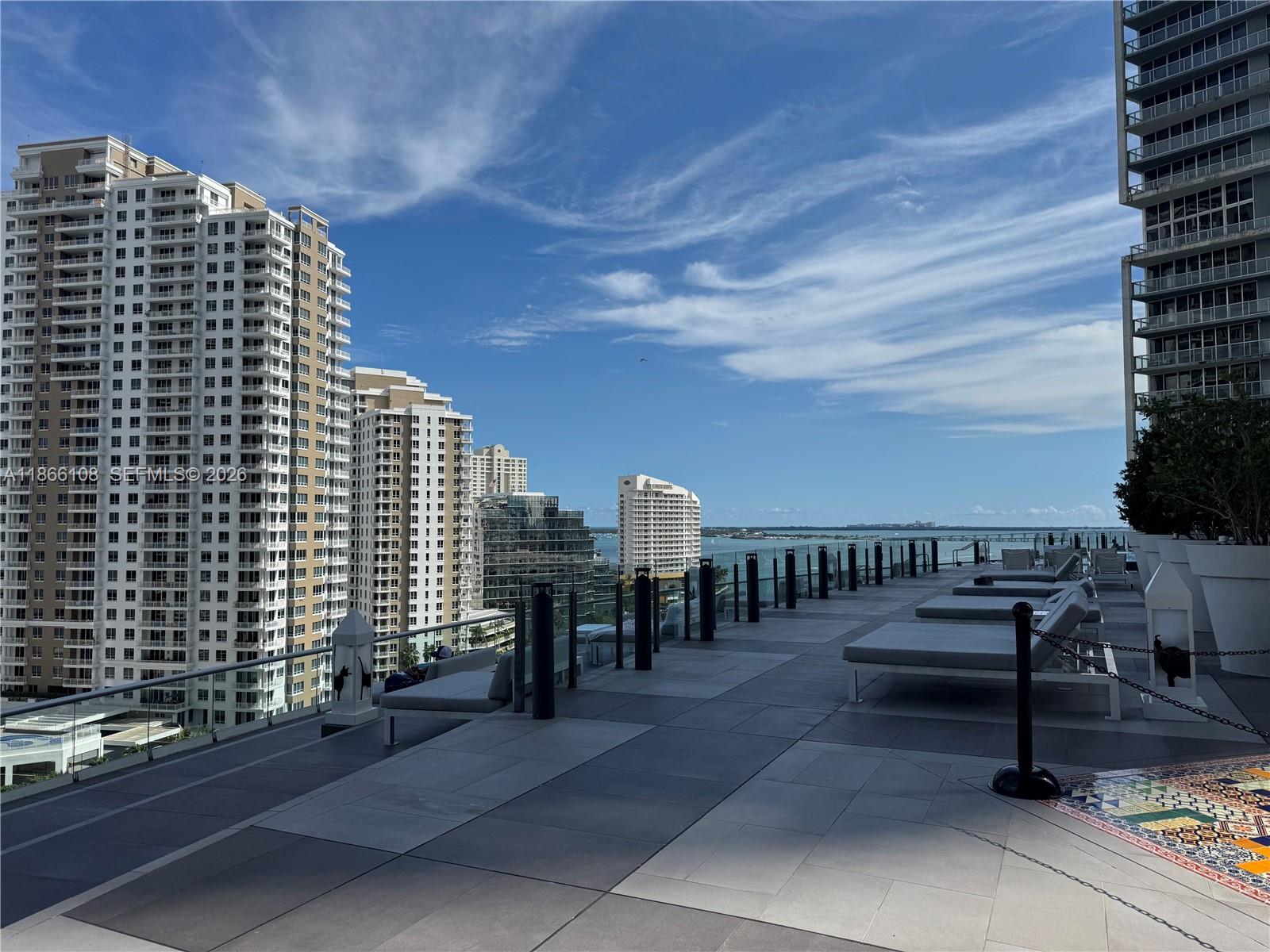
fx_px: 881
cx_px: 635
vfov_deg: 56.8
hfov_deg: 71.6
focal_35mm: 24
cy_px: 476
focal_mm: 6.76
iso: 80
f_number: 1.78
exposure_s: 1/9009
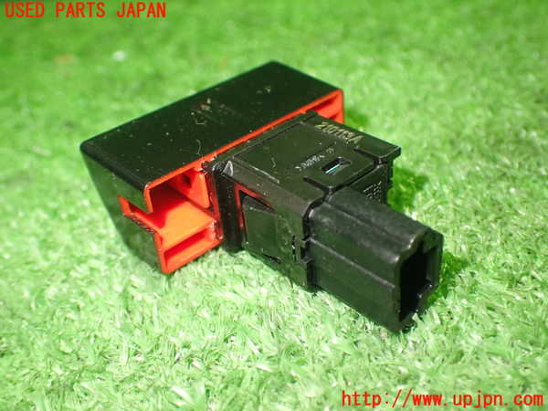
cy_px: 206
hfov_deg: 49.0
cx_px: 274
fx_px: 602
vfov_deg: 37.7
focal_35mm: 38
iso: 640
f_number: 2.7
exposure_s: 1/40
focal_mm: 6.83
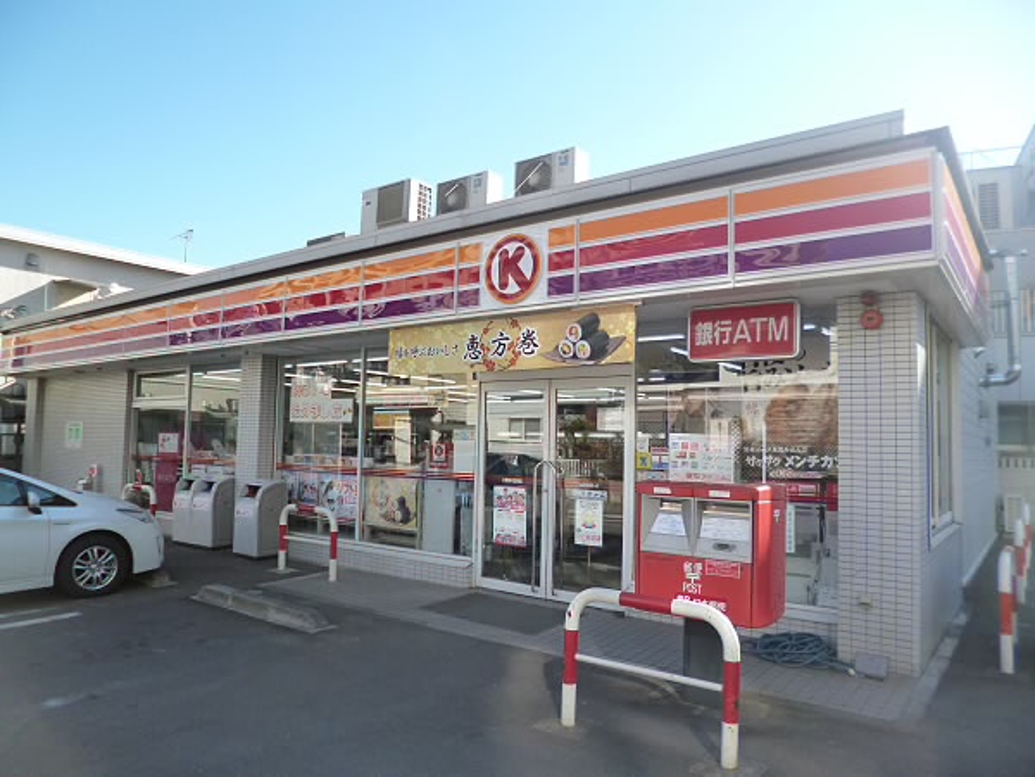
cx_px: 518
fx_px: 718
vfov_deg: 56.8
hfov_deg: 71.6
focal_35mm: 24
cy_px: 388
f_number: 2.5
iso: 160
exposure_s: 1/640
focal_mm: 4.3
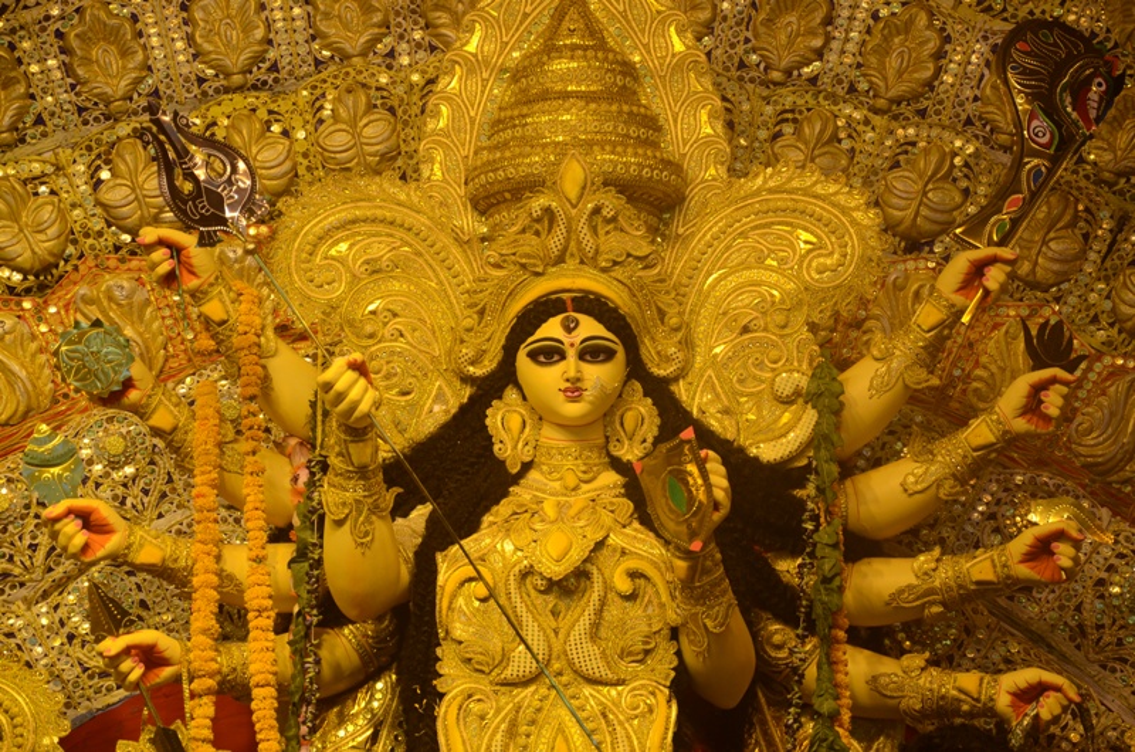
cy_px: 376
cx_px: 568
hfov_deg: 14.9
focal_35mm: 138
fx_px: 4342
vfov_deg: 9.9
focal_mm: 92
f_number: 5.6
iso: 500
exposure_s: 1/500
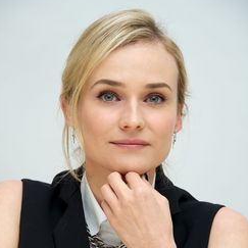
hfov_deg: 8.6
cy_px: 175
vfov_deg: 8.6
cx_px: 115
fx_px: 1645
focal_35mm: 203
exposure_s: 1/60
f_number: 6.3
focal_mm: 145
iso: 400
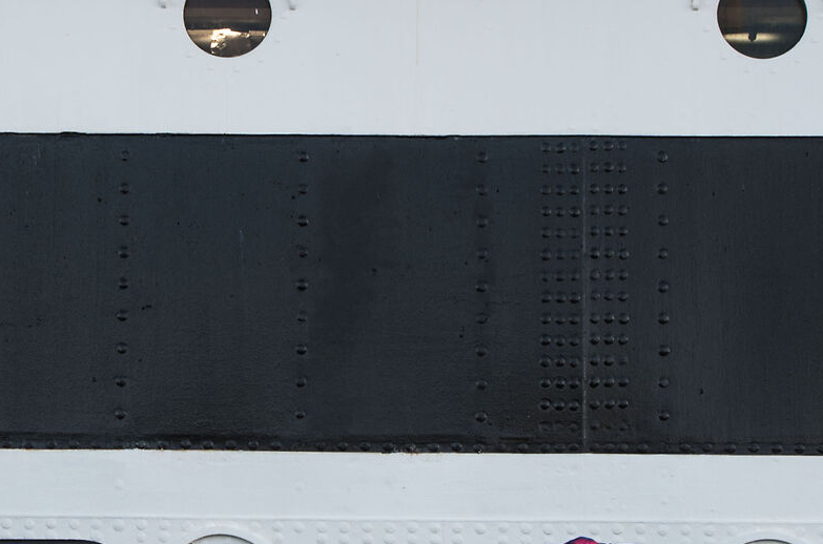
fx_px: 3147
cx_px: -13
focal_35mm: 138
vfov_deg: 9.9
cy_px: 288
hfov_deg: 14.6
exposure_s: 1/25
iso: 100
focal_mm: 30
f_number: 4.5
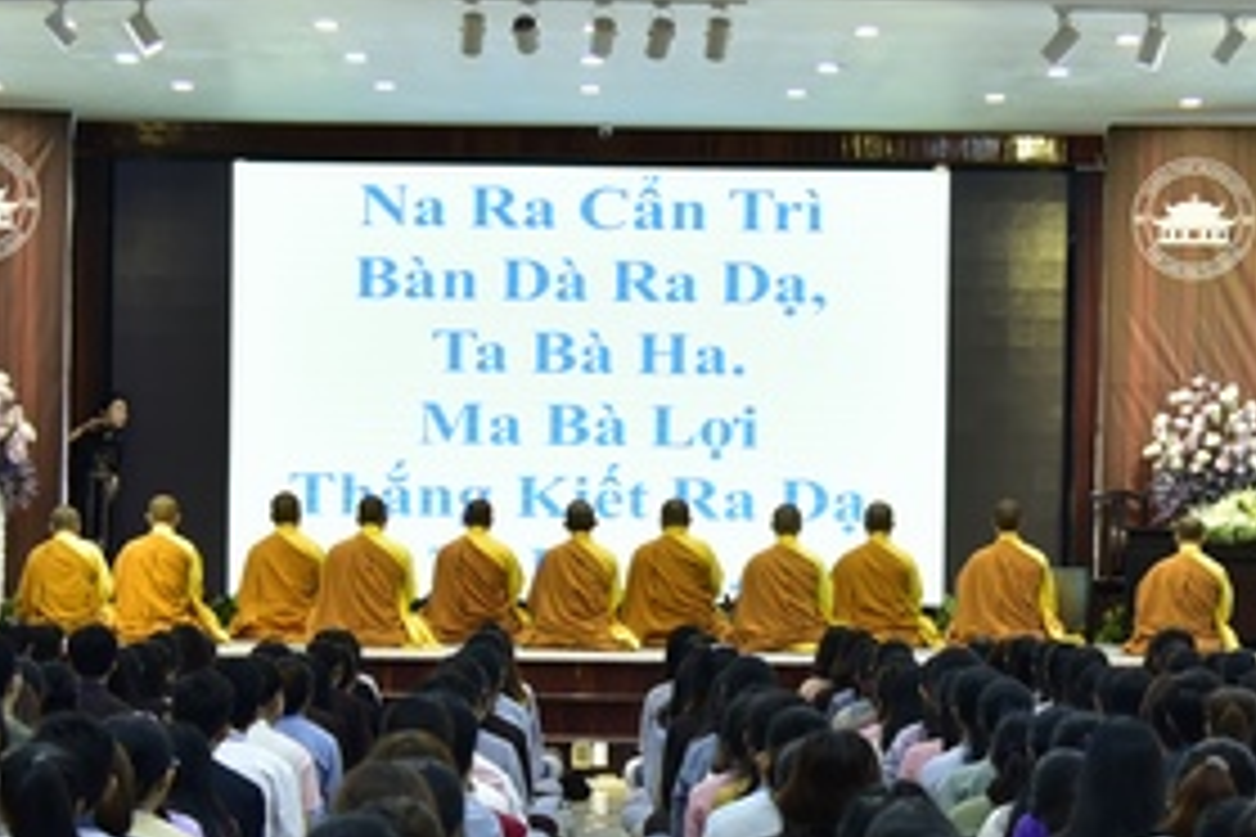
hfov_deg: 18.3
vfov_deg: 12.2
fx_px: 3907
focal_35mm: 112
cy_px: 639
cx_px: 594
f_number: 4
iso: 1000
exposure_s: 1/50
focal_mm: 48
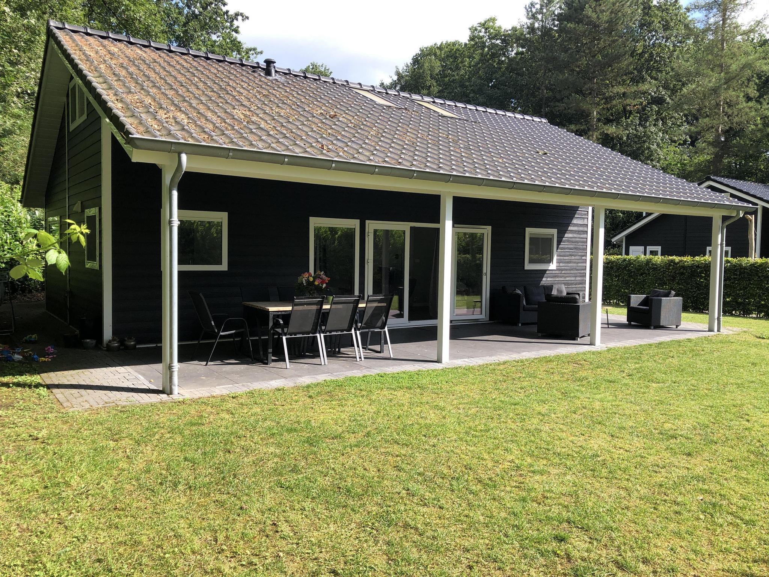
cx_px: 384
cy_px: 288
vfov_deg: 49.7
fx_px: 622
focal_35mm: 28
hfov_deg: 63.4
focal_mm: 3.99
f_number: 1.8
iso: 20
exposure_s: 1/695
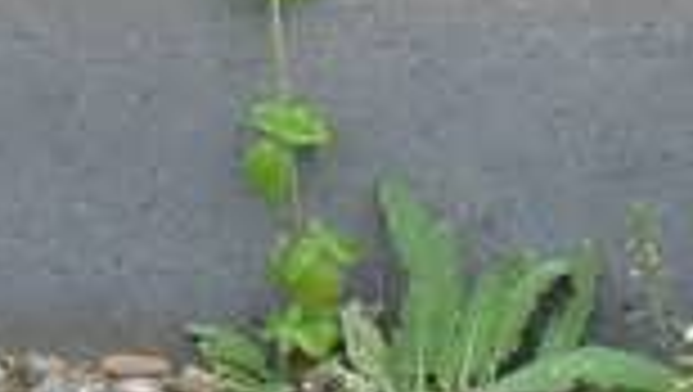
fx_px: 10301
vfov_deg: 2.2
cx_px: 1742
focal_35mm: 560
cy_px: -798
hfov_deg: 3.8
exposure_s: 1/180
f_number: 4.6
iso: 100
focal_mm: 11.7
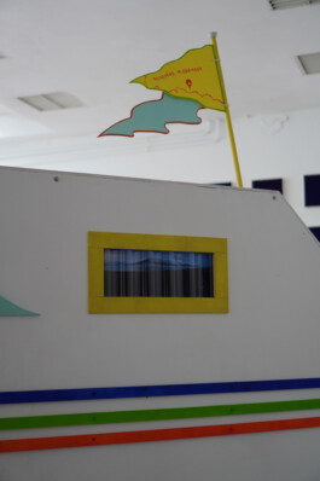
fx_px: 701
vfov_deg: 37.9
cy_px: 240
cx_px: 160
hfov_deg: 25.7
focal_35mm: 52
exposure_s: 1/320
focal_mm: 35
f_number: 1.8
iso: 250
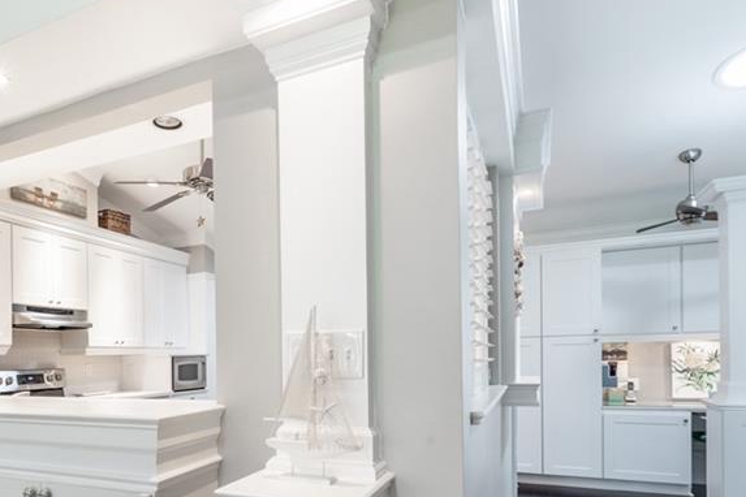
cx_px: 249
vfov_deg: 49.3
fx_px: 518
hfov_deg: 69.5
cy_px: 370
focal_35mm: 25
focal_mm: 14
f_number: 11
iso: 125
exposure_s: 1/3
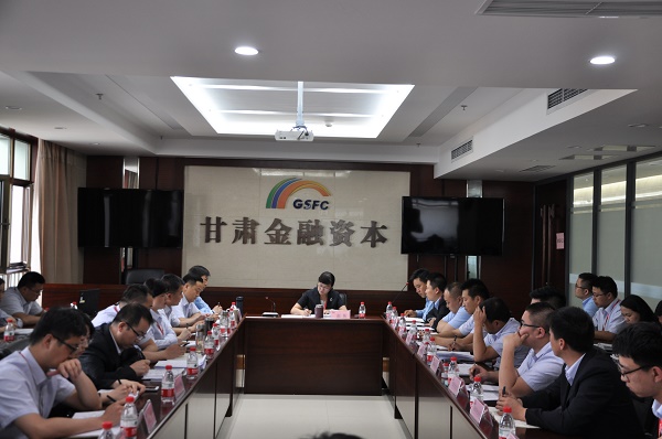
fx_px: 771
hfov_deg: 46.5
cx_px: 331
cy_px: 220
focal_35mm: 42
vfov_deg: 31.8
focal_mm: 28
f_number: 4
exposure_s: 1/30
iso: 320
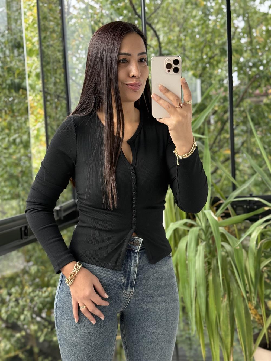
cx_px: 136
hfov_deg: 30.3
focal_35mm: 48
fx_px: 501
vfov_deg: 39.7
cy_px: 180
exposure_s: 1/201
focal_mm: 6.76
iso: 125
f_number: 1.78
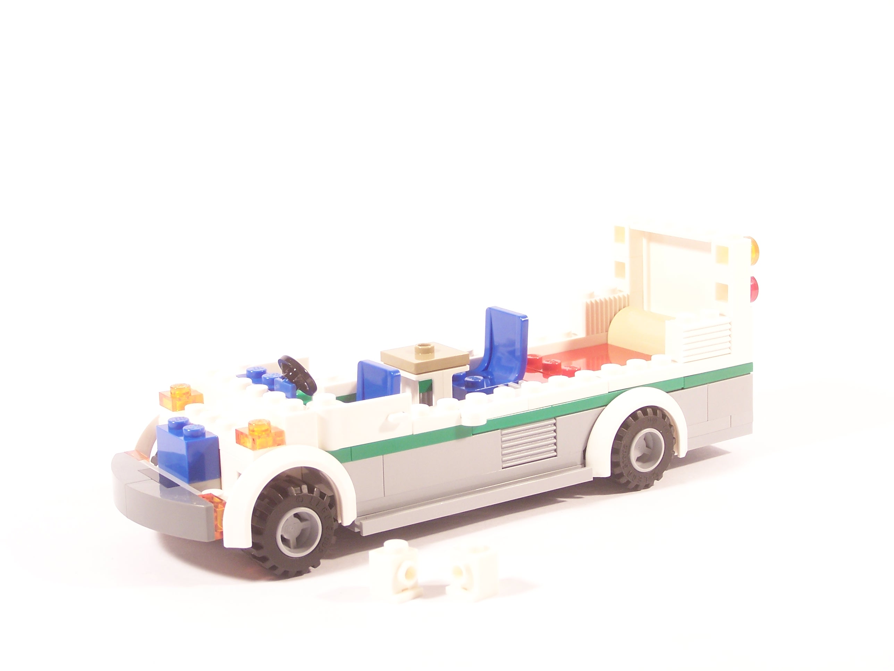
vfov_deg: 22.9
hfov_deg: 30.3
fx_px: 1653
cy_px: 336
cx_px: 447
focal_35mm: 64
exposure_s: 1/10
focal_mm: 10.7
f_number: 3.2
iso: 100
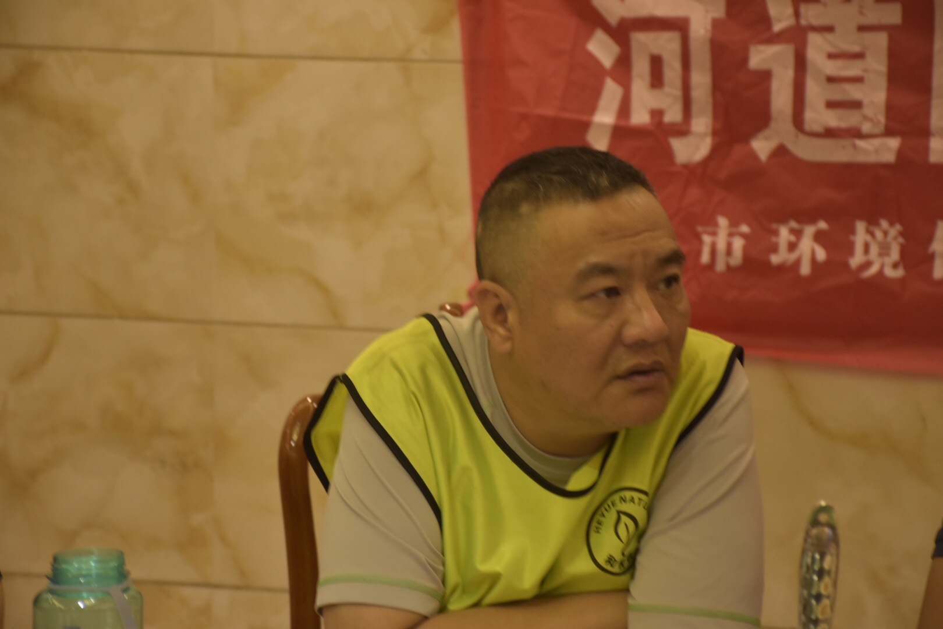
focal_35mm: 120
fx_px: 3143
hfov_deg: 17.1
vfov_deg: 11.4
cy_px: 314
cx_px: 472
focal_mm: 80
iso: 1000
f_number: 5.3
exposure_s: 1/25
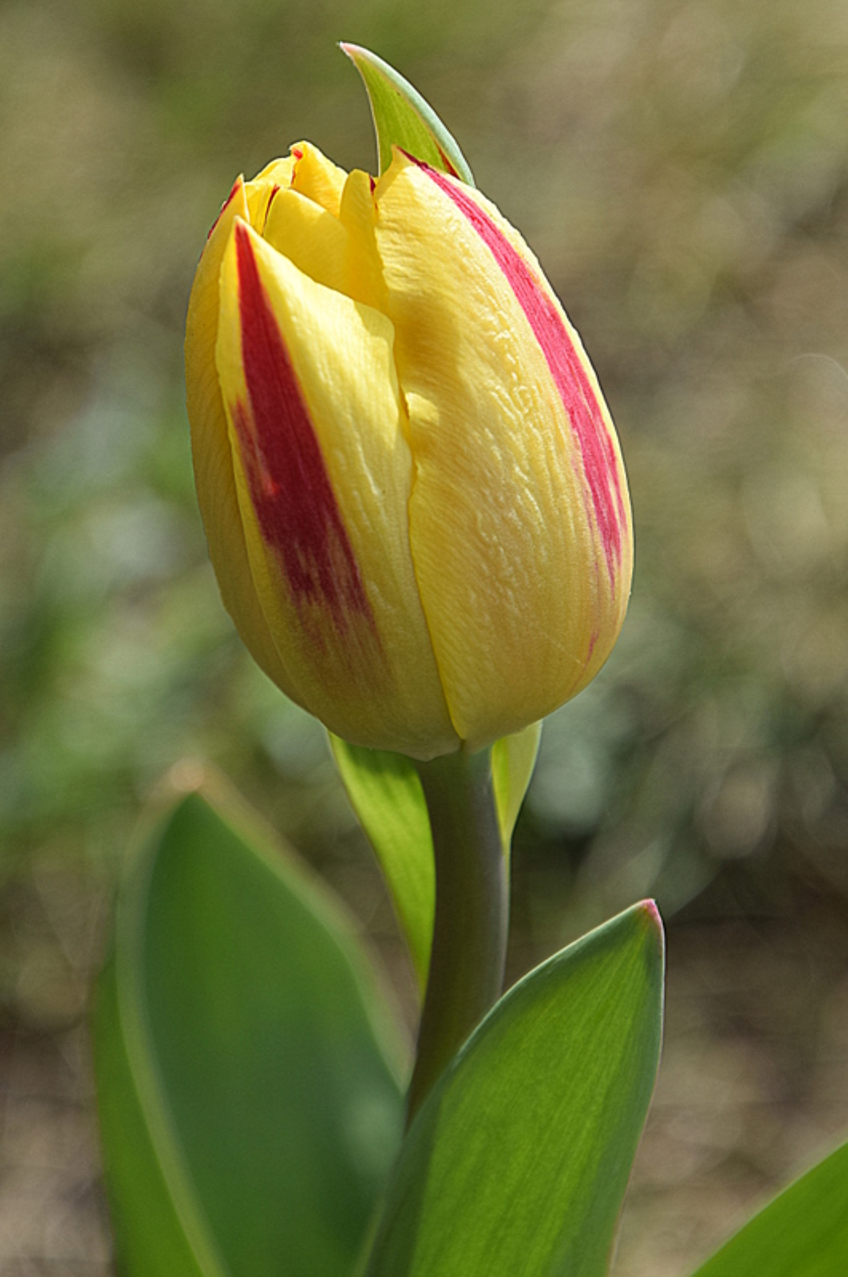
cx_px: 424
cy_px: 638
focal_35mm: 158
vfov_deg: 13.1
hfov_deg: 8.7
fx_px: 5582
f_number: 8
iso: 200
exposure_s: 1/500
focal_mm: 105
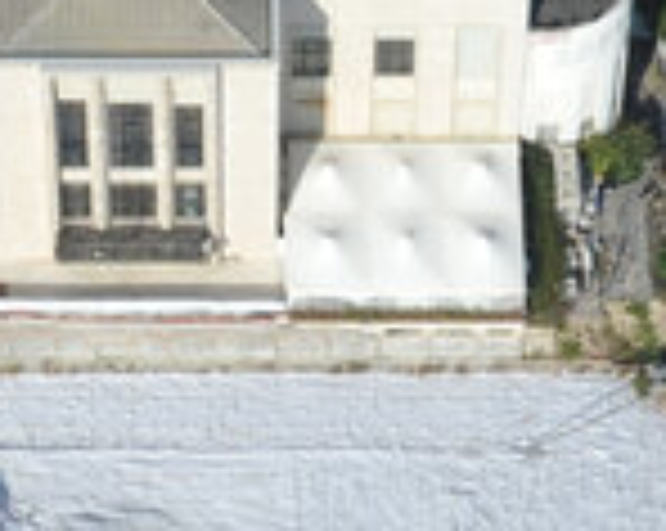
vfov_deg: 7.0
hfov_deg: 8.8
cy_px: -81
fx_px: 4331
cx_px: 148
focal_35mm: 220
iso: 400
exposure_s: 1/1000
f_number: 9
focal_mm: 32
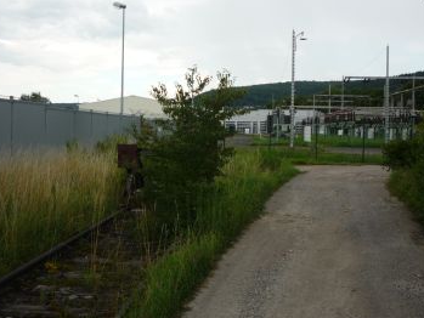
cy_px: 138
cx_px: 215
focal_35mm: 44
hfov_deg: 42.9
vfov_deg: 32.9
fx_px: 539
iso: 100
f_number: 4
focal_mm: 5.2
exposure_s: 1/200
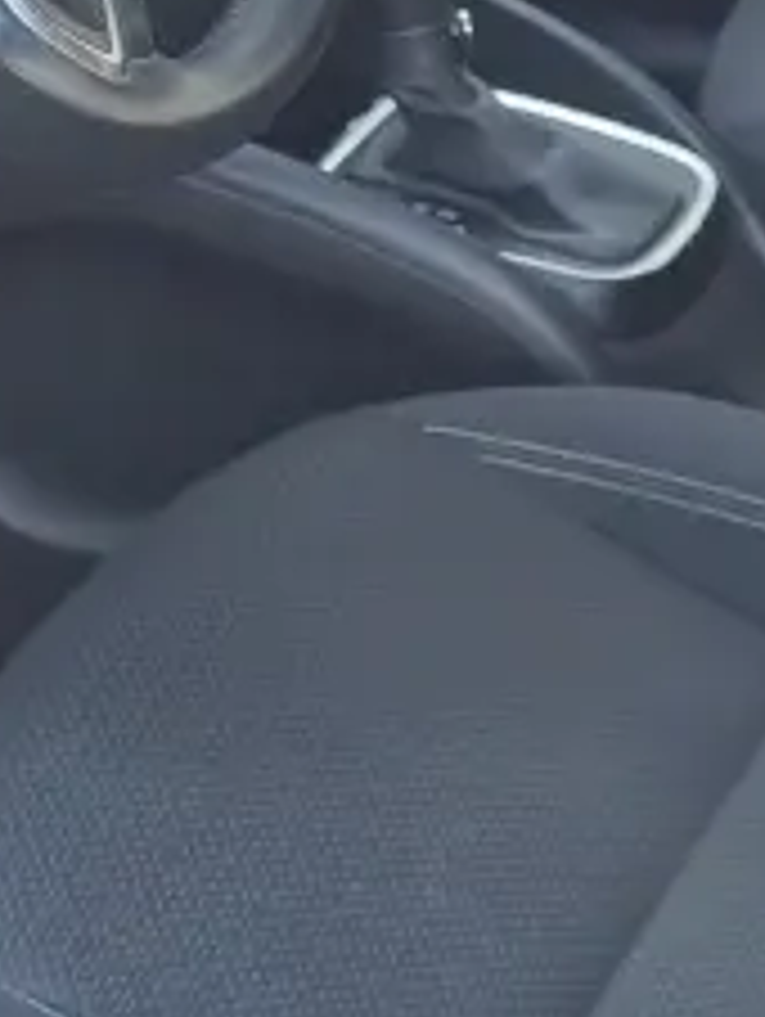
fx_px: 3882
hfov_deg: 11.2
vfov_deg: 14.7
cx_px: 76
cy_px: 70
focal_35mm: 132
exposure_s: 1/57.3
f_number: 2
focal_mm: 8.72
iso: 80
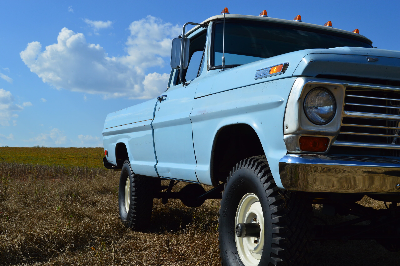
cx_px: 200
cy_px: 133
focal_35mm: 46
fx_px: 516
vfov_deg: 28.9
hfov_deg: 42.4
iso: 180
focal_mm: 31
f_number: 11
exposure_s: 1/500
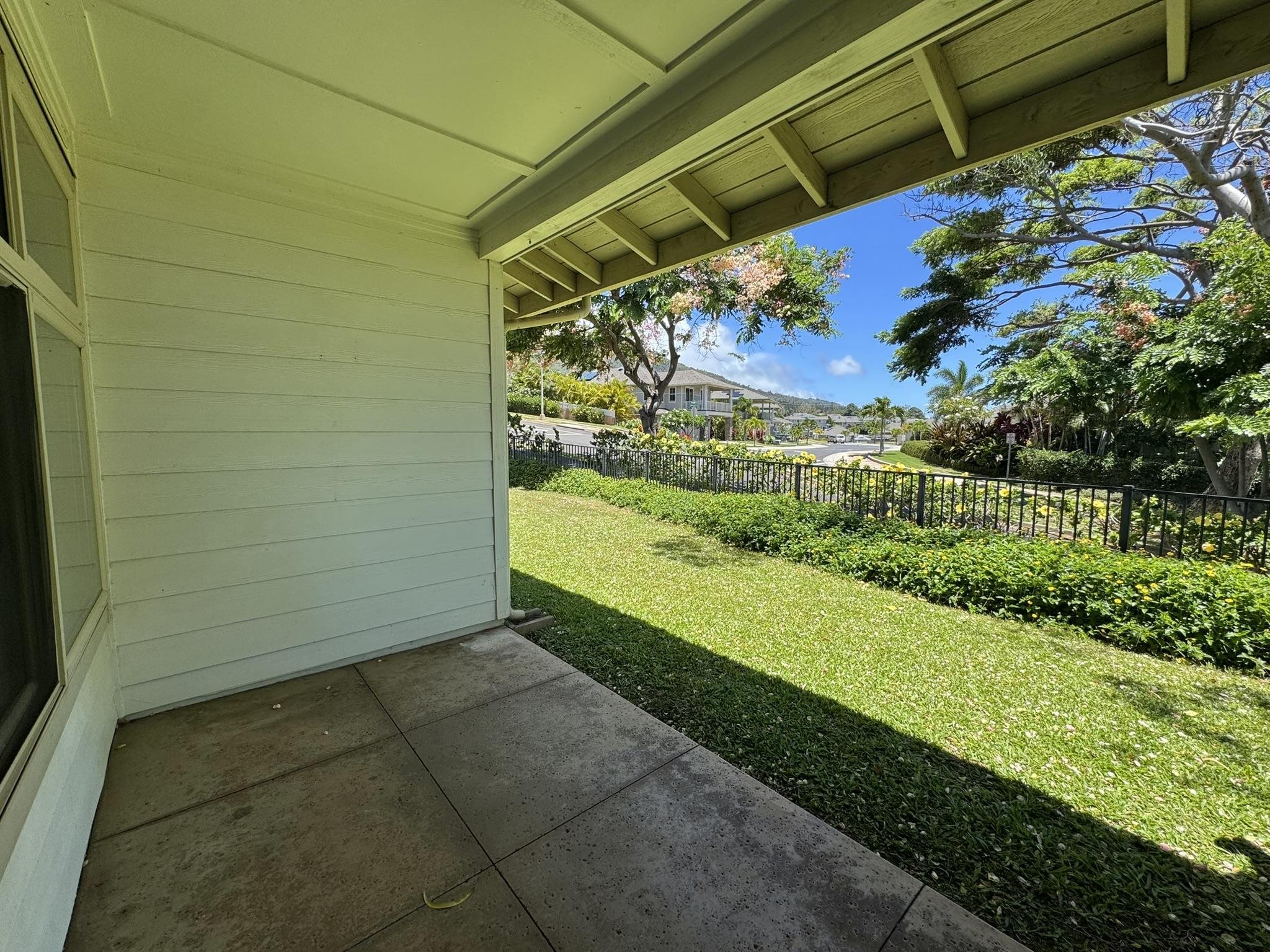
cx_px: 635
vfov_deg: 85.7
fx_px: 514
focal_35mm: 14
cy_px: 476
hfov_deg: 102.1
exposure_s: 1/552
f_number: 2.2
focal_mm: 2.22
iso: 40
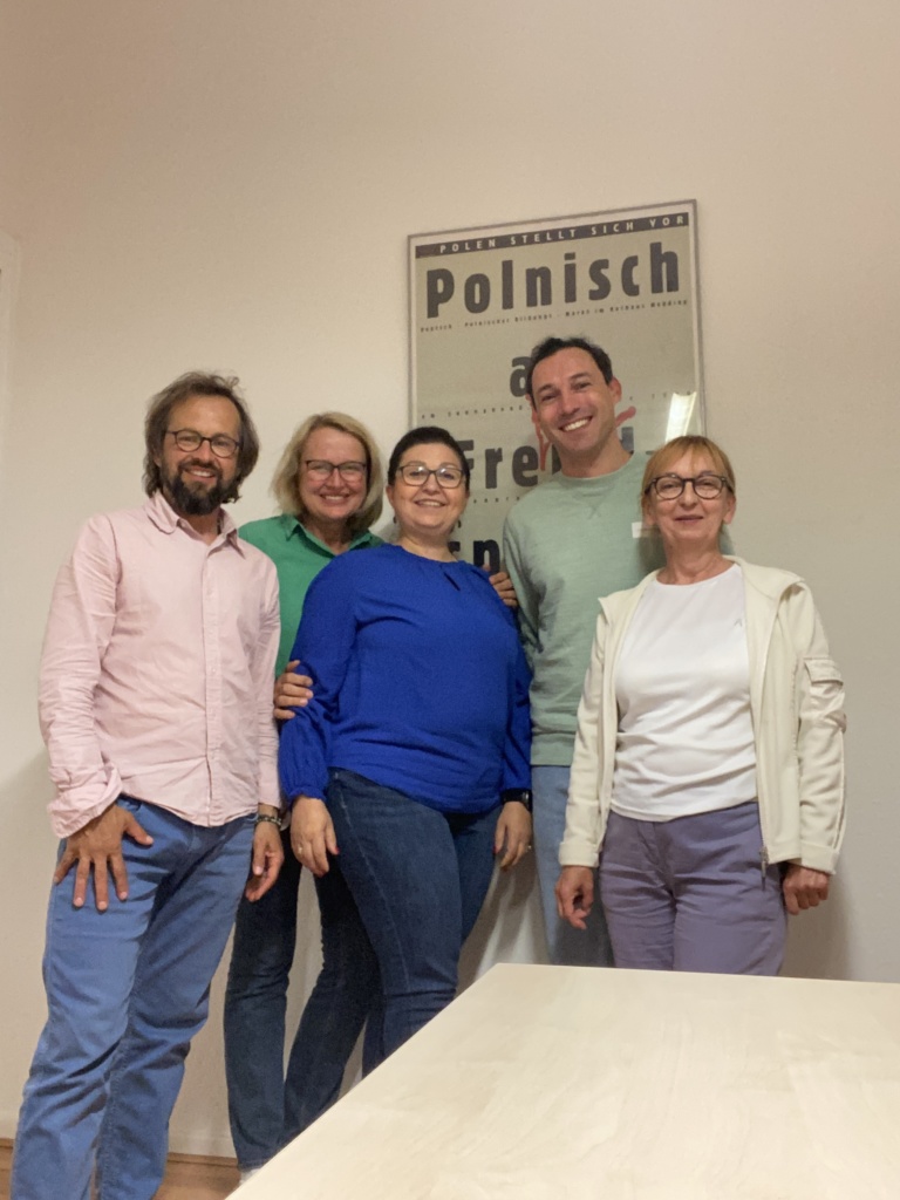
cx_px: 450
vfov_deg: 60.0
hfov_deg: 46.8
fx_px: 1040
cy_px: 600
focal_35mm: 30
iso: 320
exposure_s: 1/33
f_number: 2.2
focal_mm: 2.71
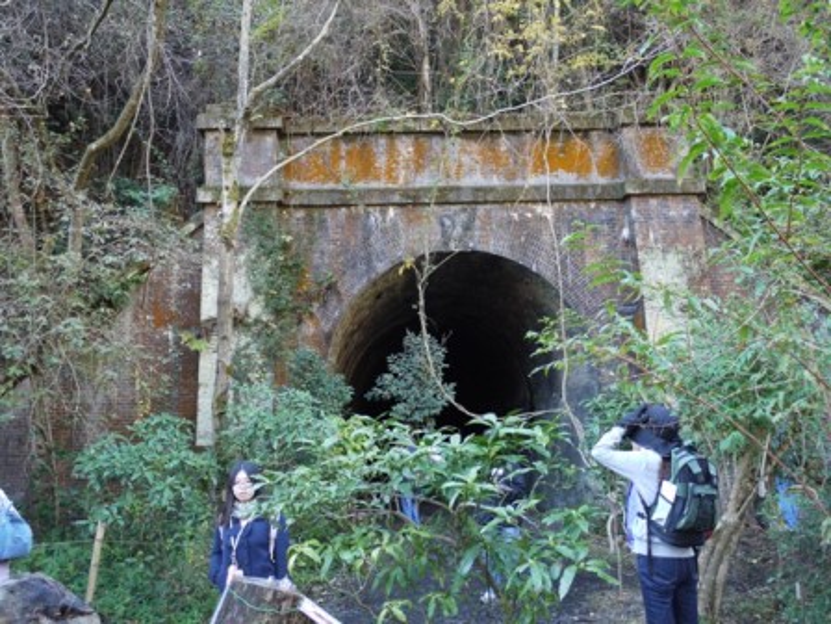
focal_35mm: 28
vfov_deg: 49.7
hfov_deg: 63.4
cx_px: 416
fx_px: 672
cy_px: 312
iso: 400
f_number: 3.5
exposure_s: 1/80
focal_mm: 14
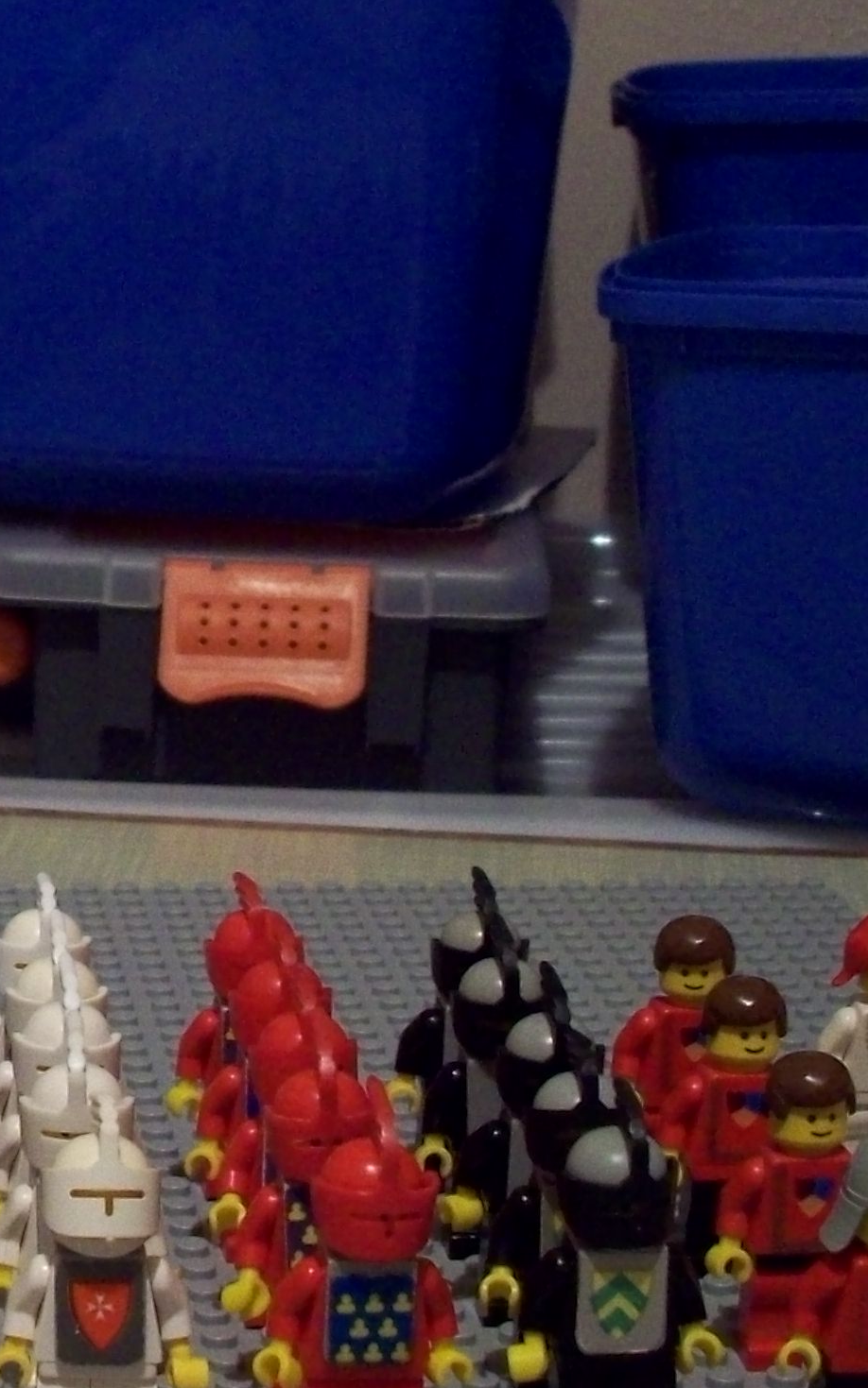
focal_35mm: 88
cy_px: 637
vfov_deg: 23.5
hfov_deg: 14.3
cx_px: -236
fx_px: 3331
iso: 200
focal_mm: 6.2
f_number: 2.8
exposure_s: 1/8
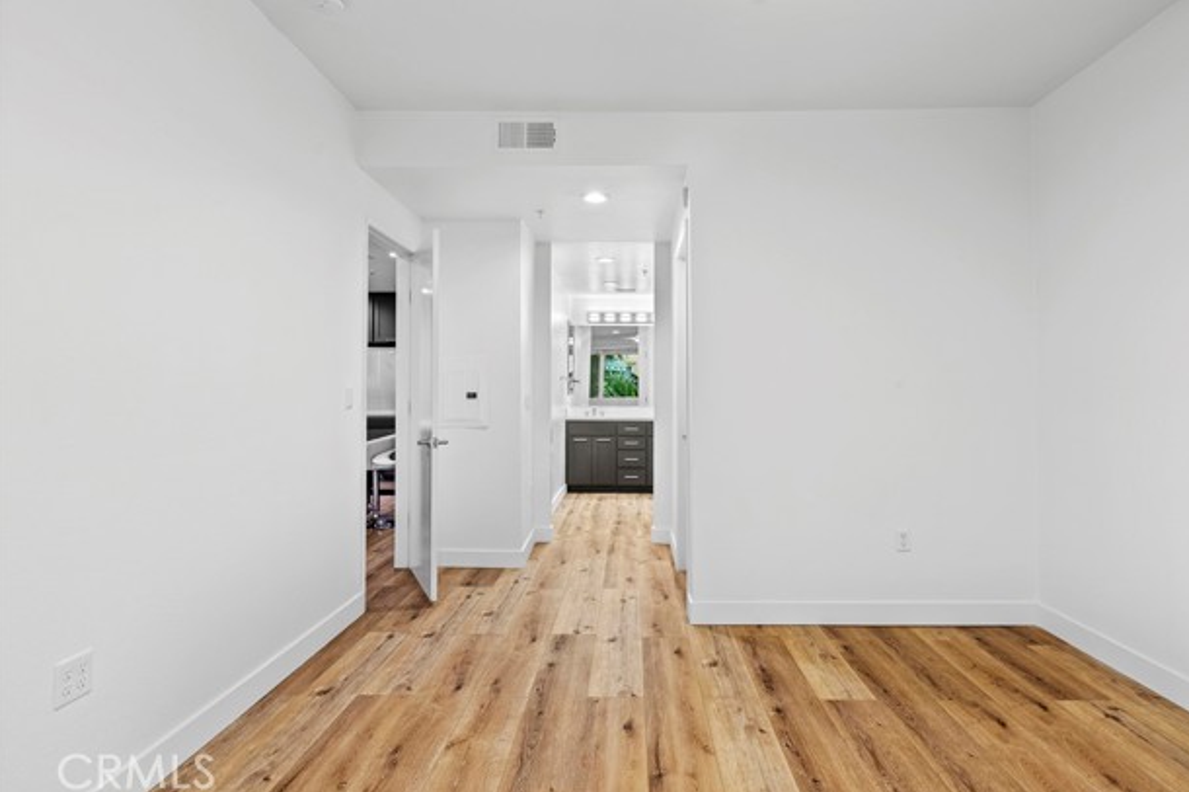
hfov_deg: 81.2
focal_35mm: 21
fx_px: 693
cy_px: 383
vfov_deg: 59.4
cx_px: 620
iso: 320
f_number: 9.5
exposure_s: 1
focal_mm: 20
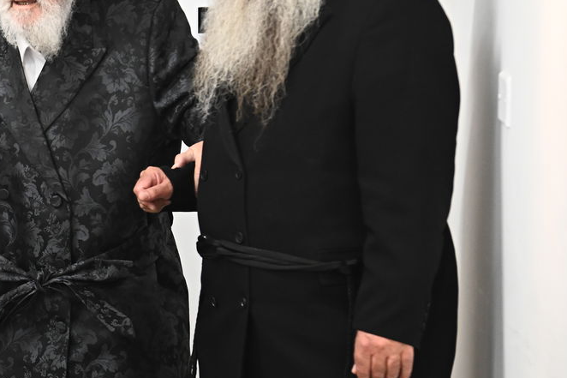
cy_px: 63
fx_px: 2330
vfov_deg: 9.2
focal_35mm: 148
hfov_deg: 13.7
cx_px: -1
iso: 2500
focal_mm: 70
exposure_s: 1/200
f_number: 5
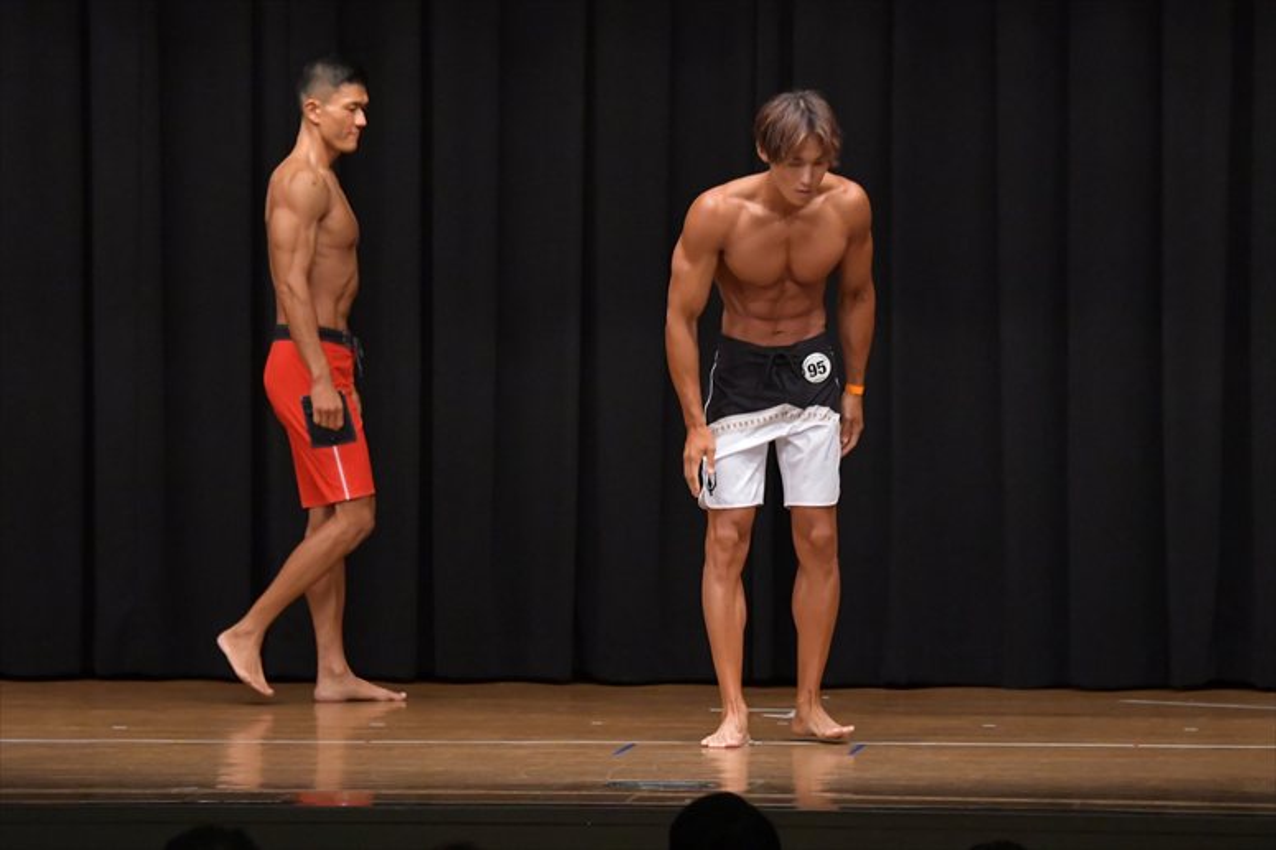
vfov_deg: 6.3
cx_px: 638
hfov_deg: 9.5
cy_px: 425
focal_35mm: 217
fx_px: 7688
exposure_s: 1/400
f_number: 5.6
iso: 6400
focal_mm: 145
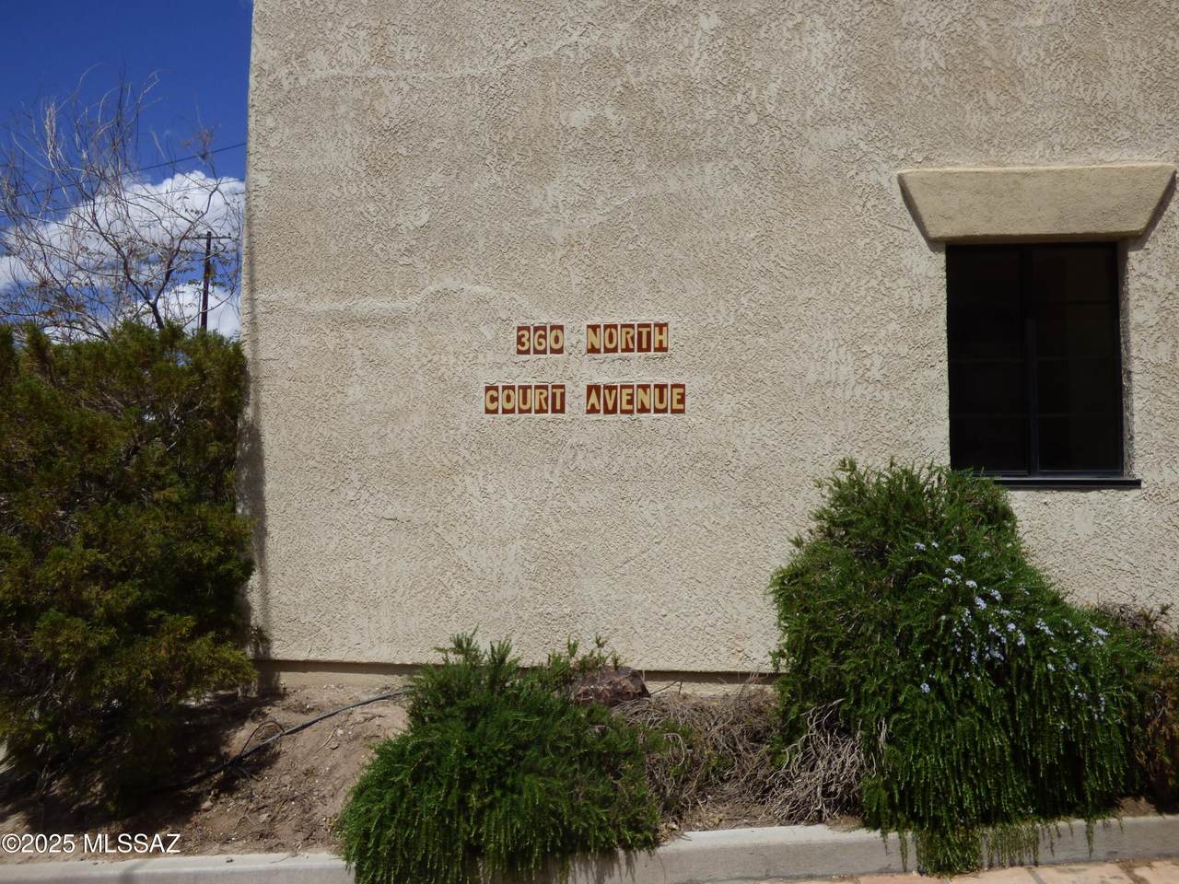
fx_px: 954
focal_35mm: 28
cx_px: 590
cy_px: 442
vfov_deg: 49.7
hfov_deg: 63.4
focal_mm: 4.83
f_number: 4
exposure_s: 1/1600
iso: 100
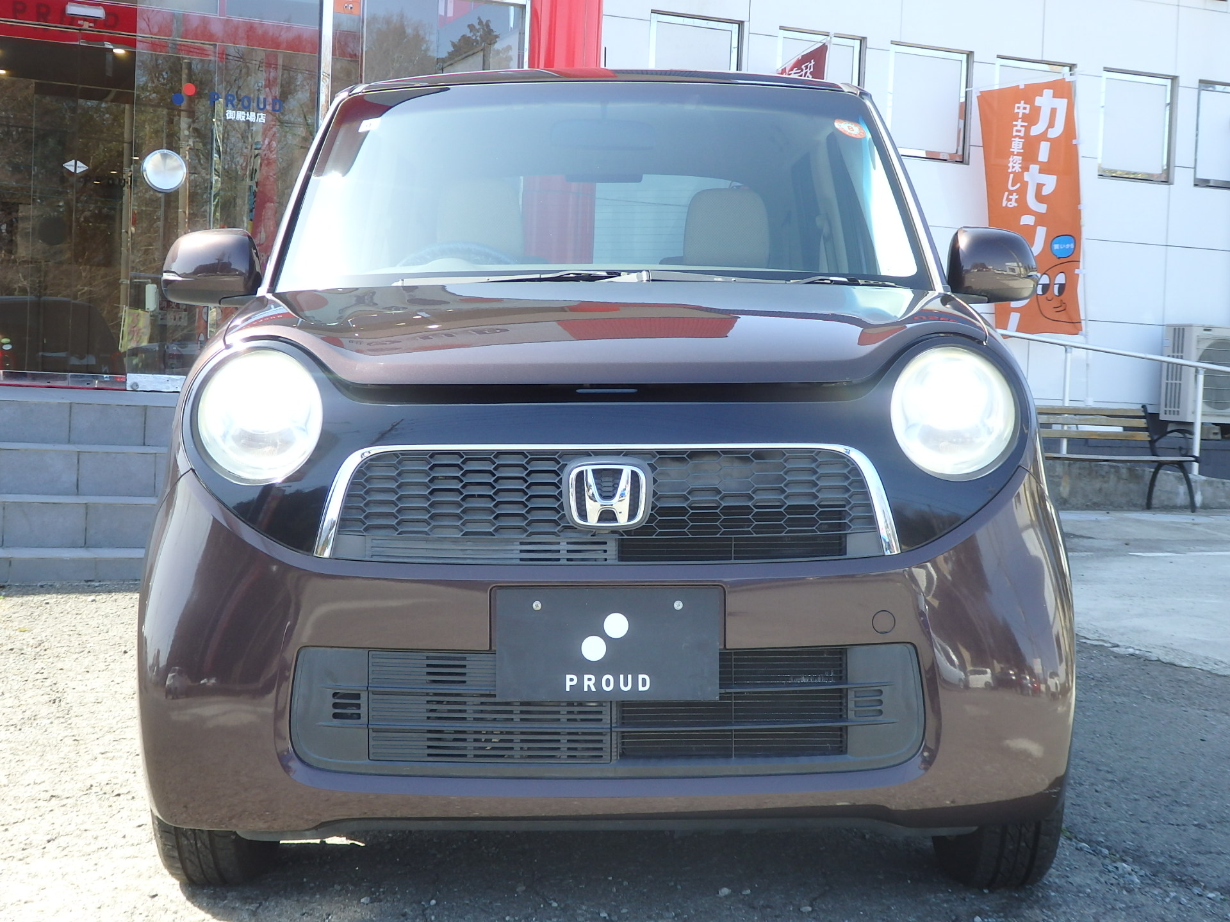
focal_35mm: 49
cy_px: 461
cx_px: 615
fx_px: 1741
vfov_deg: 29.7
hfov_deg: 38.9
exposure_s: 1/160
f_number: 4
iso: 125
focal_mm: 8.9
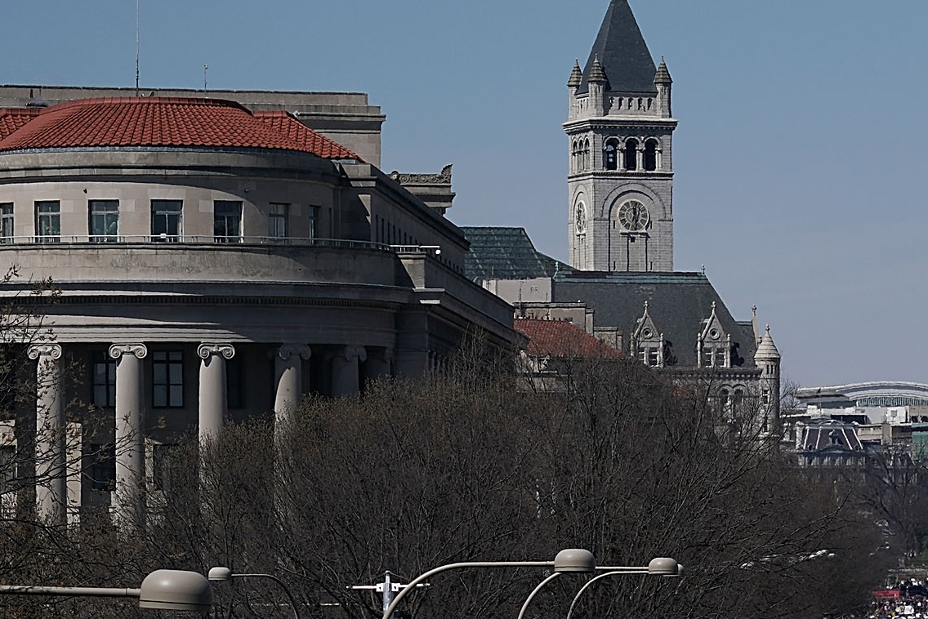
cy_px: 798
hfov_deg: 7.8
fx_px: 6807
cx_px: 897
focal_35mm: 264
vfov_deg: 5.2
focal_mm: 100
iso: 200
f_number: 4.5
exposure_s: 1/5000
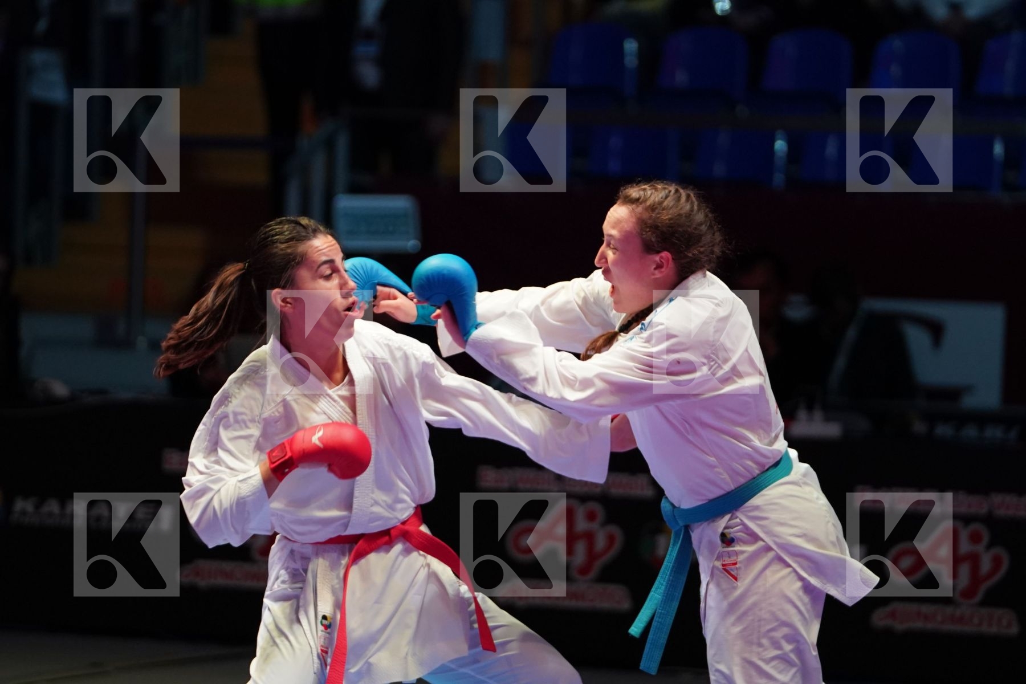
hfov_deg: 8.2
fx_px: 7124
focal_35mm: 250
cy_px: 342
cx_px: 513
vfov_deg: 5.5
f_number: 2.8
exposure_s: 1/1000
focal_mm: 167
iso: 2500
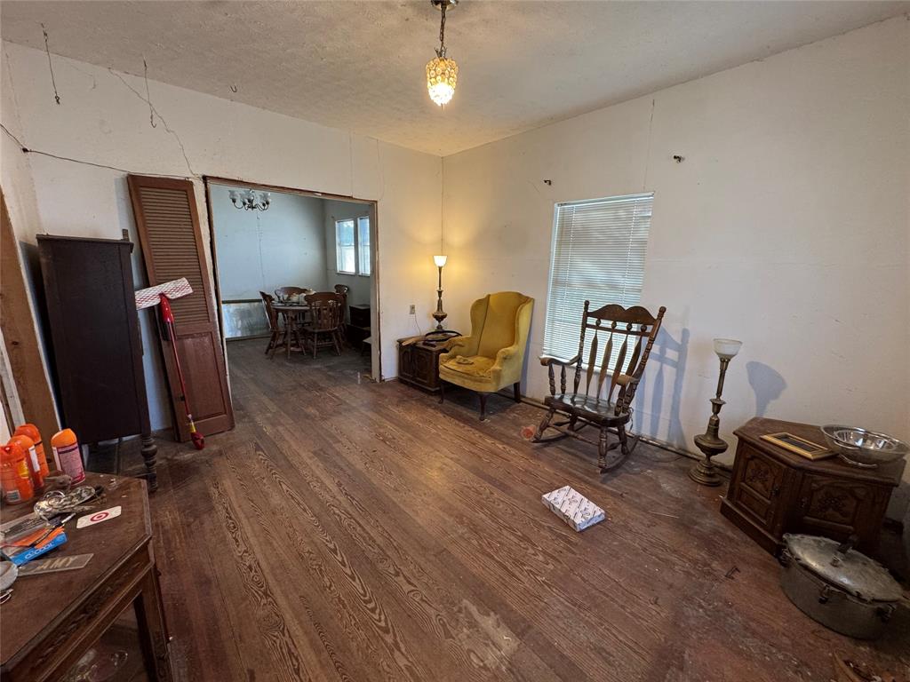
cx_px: 455
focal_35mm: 14
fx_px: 368
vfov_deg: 85.7
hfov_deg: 102.1
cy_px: 341
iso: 200
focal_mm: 2.22
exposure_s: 1/60
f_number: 2.2
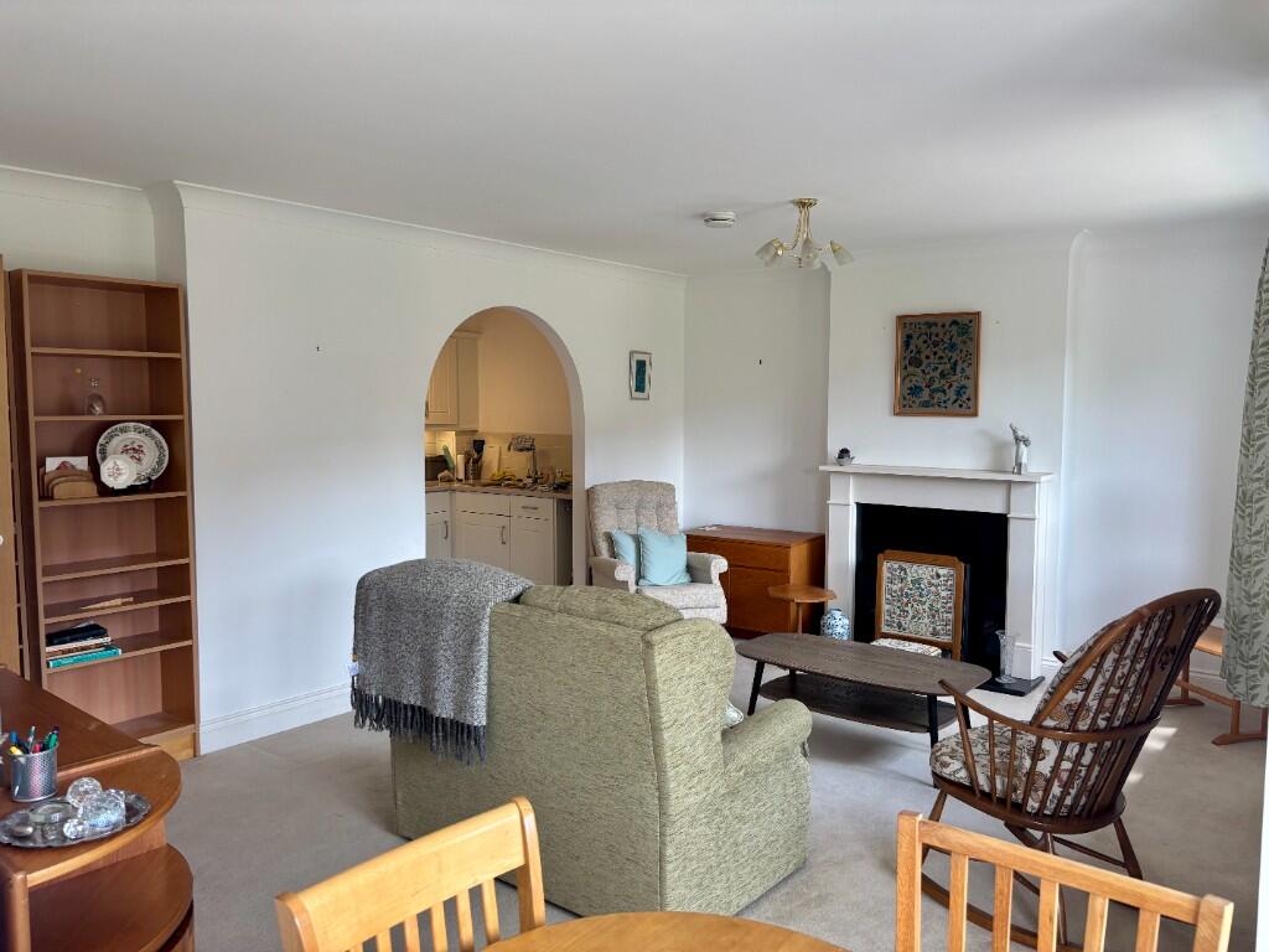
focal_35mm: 26
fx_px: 953
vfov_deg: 53.1
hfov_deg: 67.3
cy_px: 476
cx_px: 634
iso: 50
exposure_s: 1/121
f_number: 1.6
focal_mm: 5.96
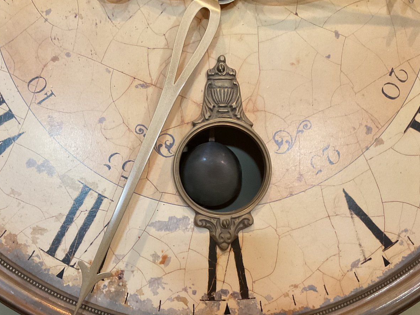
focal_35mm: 37
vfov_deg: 38.4
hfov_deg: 49.8
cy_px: 197
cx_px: 167
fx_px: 449
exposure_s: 1/60
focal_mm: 3
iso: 160
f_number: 1.8
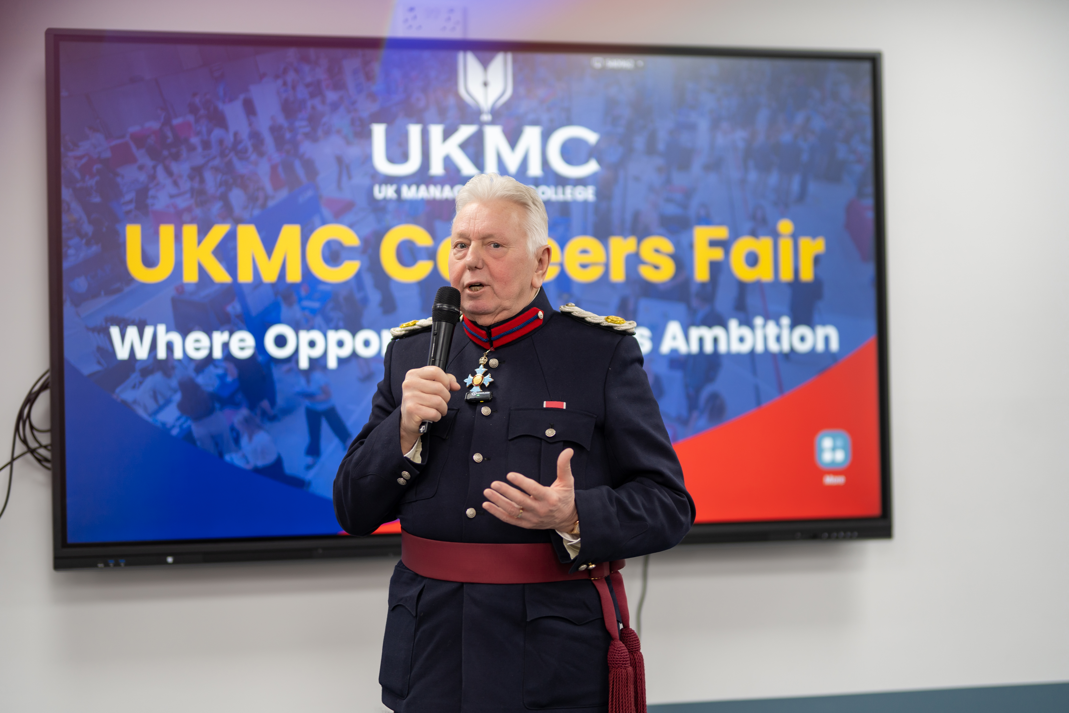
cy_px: 356
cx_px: 534
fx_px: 2524
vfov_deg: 16.1
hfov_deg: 23.9
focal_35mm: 85
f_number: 1.4
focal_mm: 85
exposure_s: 1/250
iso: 250
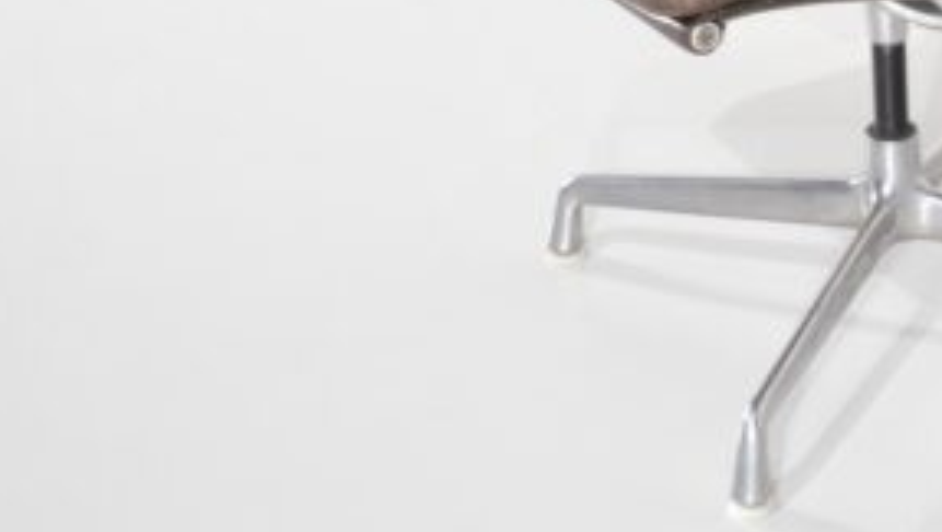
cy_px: -99
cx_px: 939
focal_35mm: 116
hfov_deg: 18.0
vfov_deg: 10.3
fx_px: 2900
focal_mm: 35
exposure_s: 1/60
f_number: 4
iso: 800
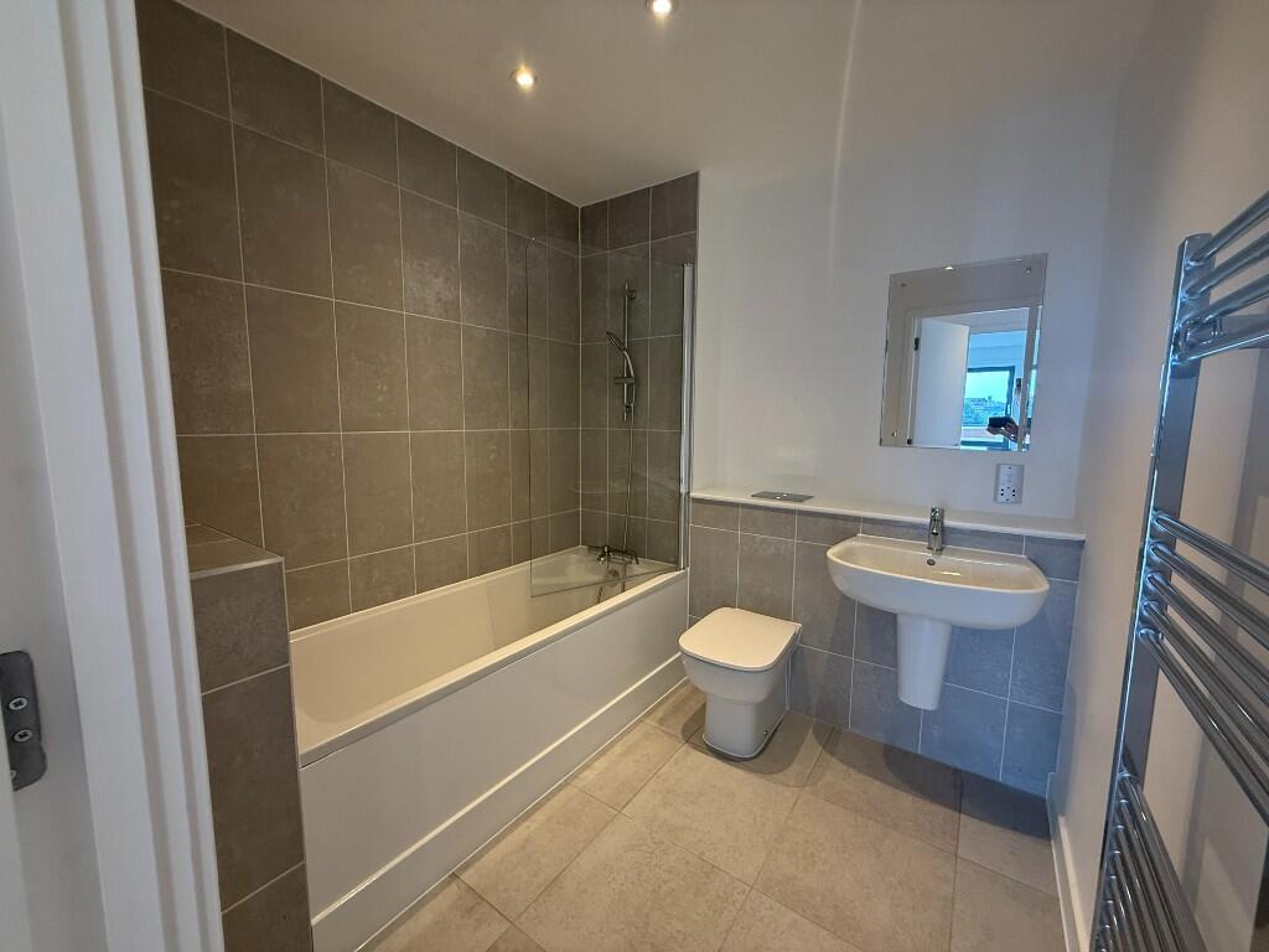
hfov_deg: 102.1
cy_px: 476
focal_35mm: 14
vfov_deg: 85.7
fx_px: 513
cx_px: 634
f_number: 2.2
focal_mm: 2.22
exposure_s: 1/100
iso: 200
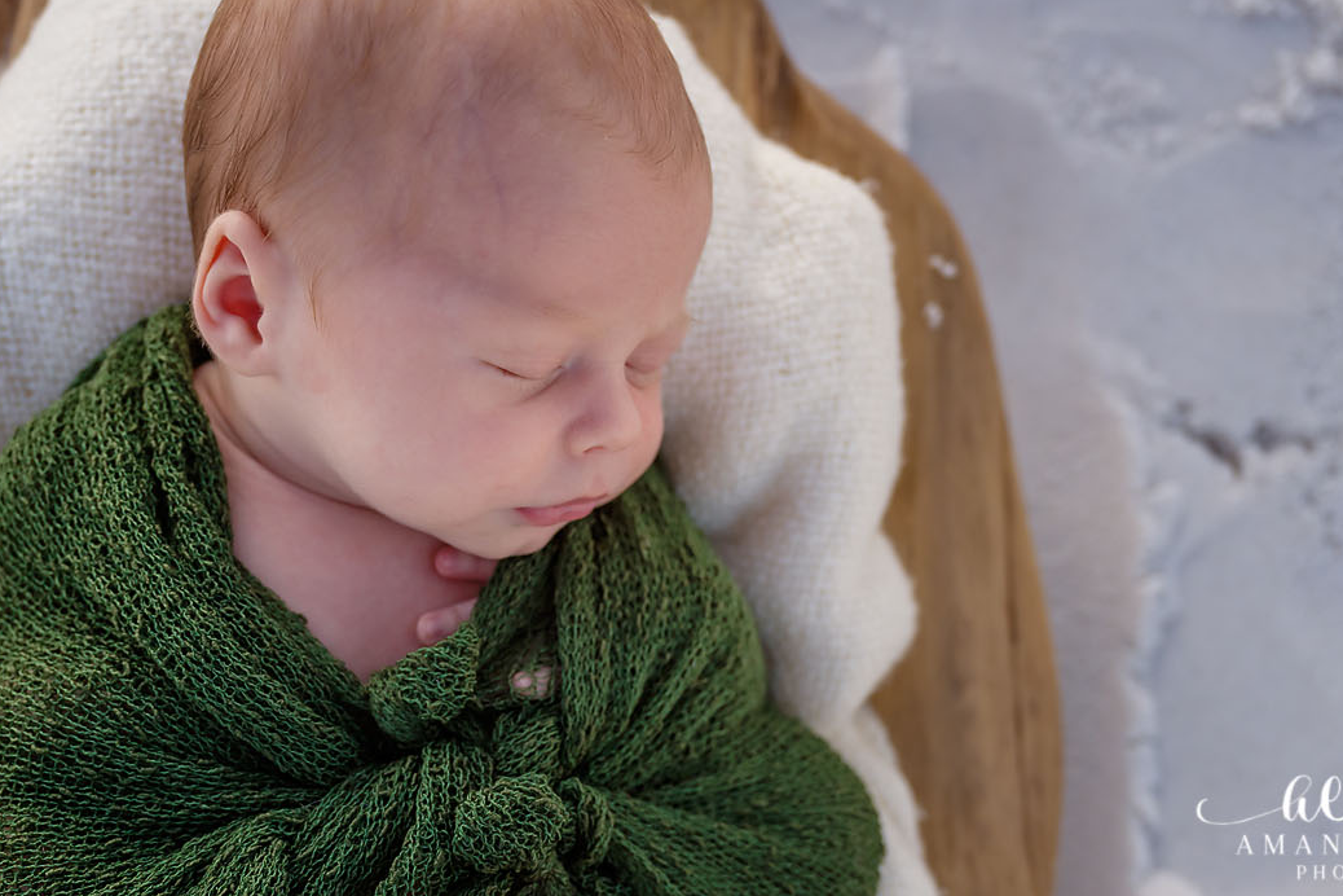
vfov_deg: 25.9
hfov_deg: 38.2
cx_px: 693
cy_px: 592
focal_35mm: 52
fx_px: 1940
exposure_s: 1/3200
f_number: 3.2
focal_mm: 36
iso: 250
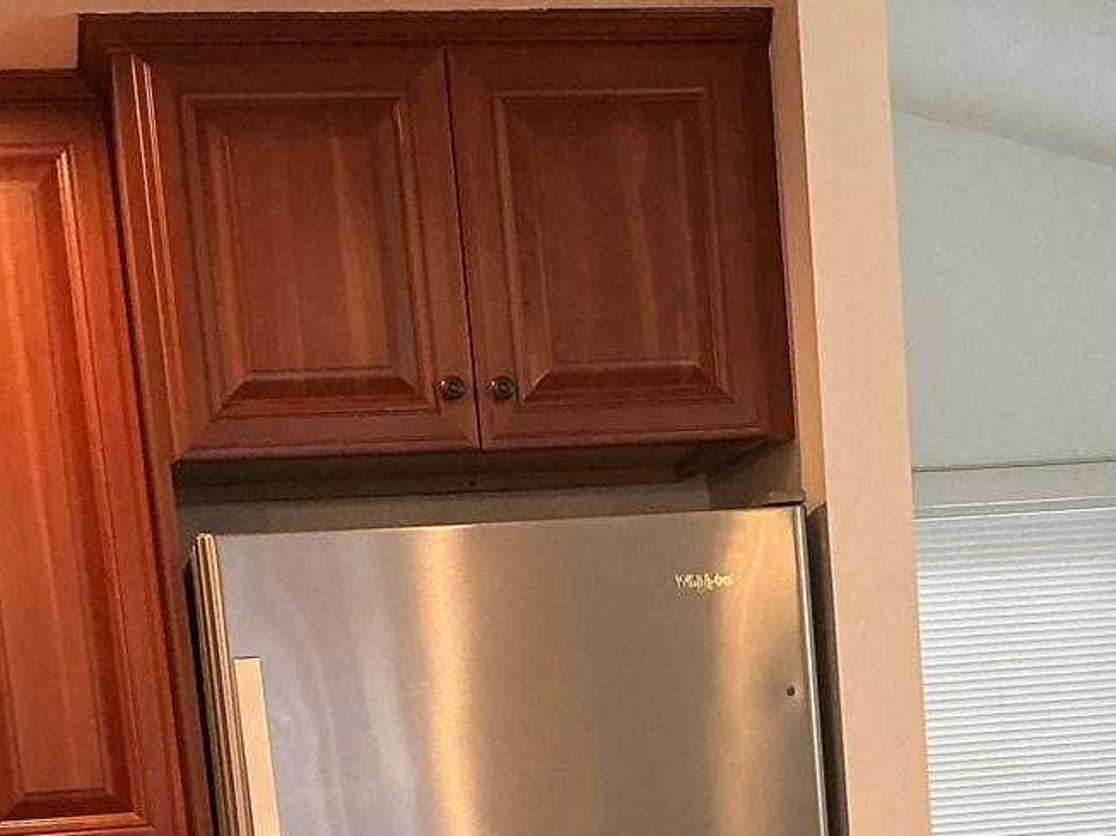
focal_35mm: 91
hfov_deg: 21.4
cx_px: 800
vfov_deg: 15.2
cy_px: 1200
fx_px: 2932
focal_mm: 3
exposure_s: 1/60
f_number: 1.8
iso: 125
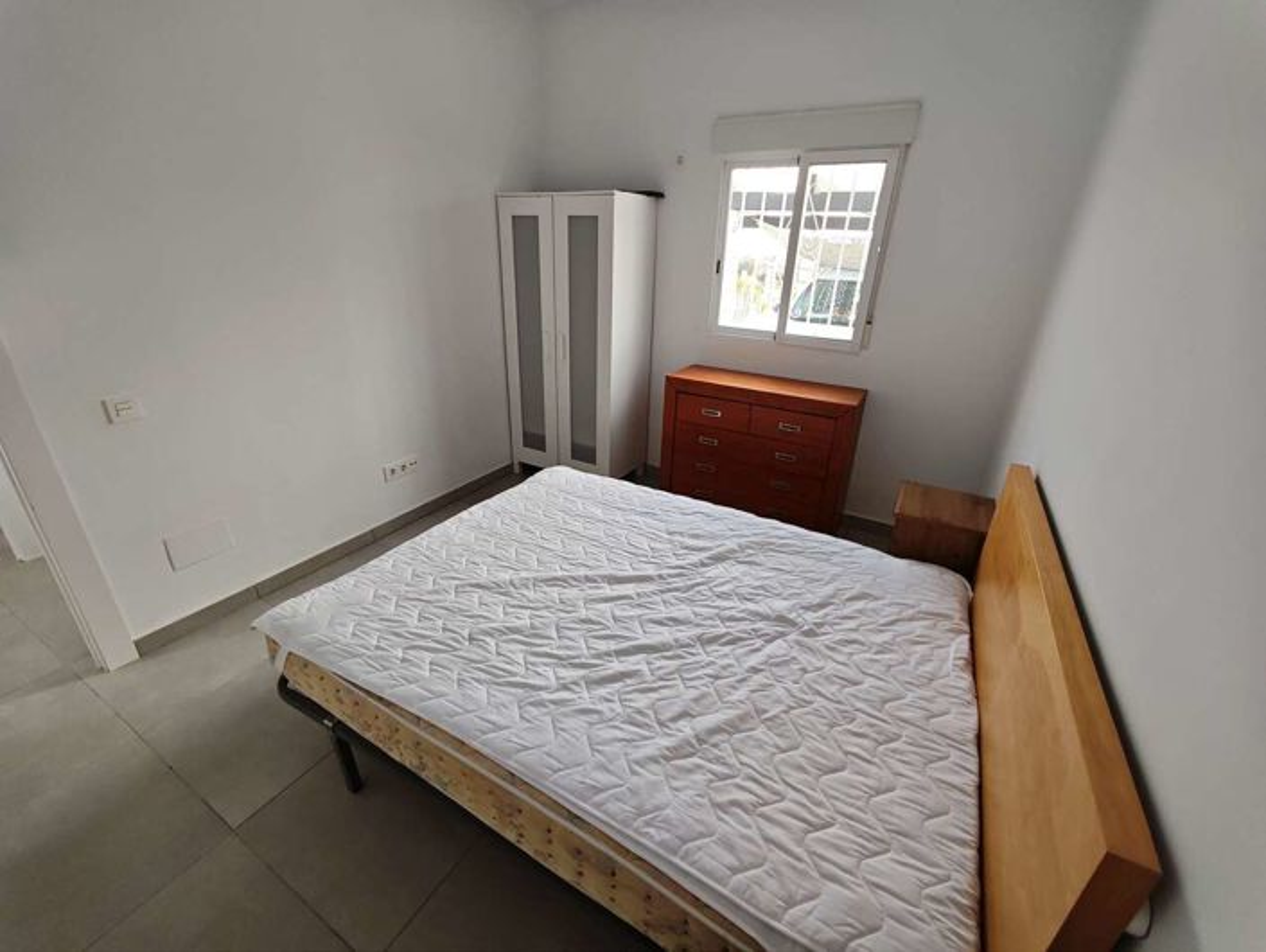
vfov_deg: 85.8
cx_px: 633
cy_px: 476
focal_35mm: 14
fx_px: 512
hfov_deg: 102.0
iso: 400
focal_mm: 2.16
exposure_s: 1/60
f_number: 2.2
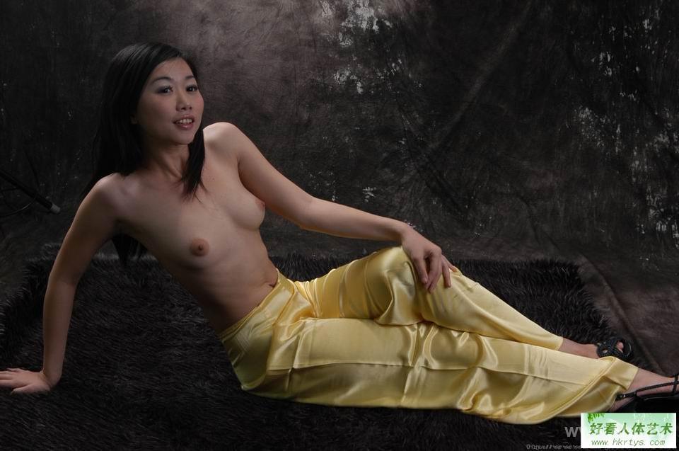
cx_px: 340
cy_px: 226
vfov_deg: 18.1
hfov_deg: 27.0
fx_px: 1412
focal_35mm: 75
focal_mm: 50
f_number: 9
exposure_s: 1/125
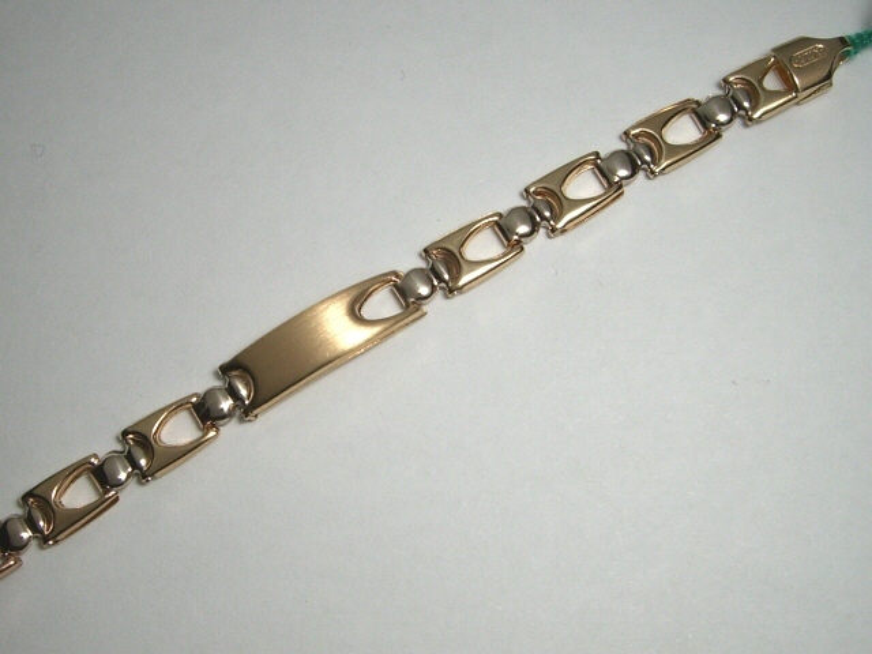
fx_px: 957
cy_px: 327
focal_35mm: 38
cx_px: 436
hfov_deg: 49.0
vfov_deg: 37.7
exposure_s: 1/60
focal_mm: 6.2
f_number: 2.7
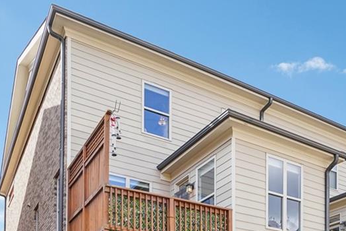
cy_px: 192
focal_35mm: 37
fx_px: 356
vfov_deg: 34.6
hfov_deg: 51.6
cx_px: 206
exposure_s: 1/40
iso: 100
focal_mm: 19
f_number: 9
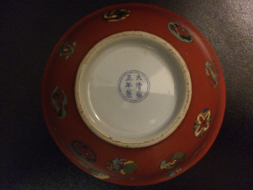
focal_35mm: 29
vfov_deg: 48.2
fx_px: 212
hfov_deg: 61.7
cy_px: 95
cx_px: 126
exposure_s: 1/17
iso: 800
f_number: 2.2
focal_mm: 4.15
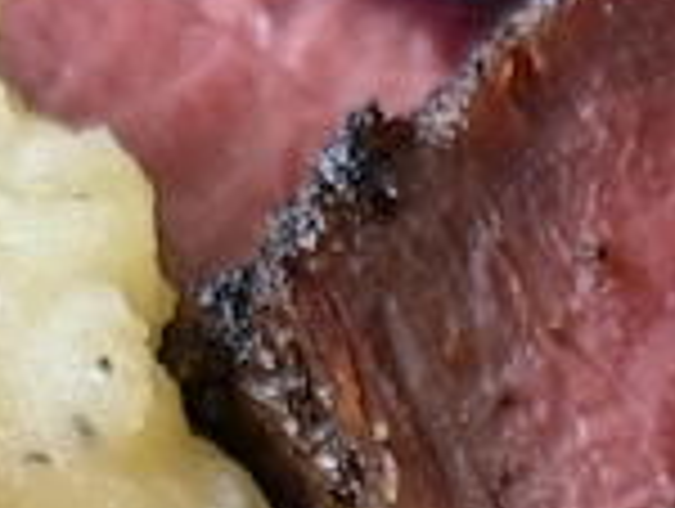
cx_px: 1080
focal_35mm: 384
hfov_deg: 5.1
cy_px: 1560
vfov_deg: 3.8
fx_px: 7500
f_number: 1.78
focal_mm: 6.76
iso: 50
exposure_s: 1/60
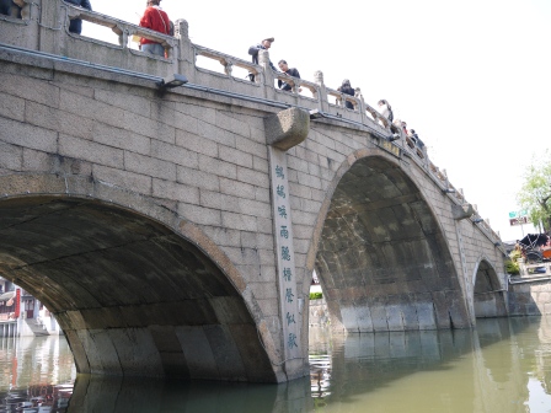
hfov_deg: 63.4
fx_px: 446
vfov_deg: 49.7
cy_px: 206
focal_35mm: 28
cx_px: 276
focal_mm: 14
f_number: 5
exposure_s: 1/250
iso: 160
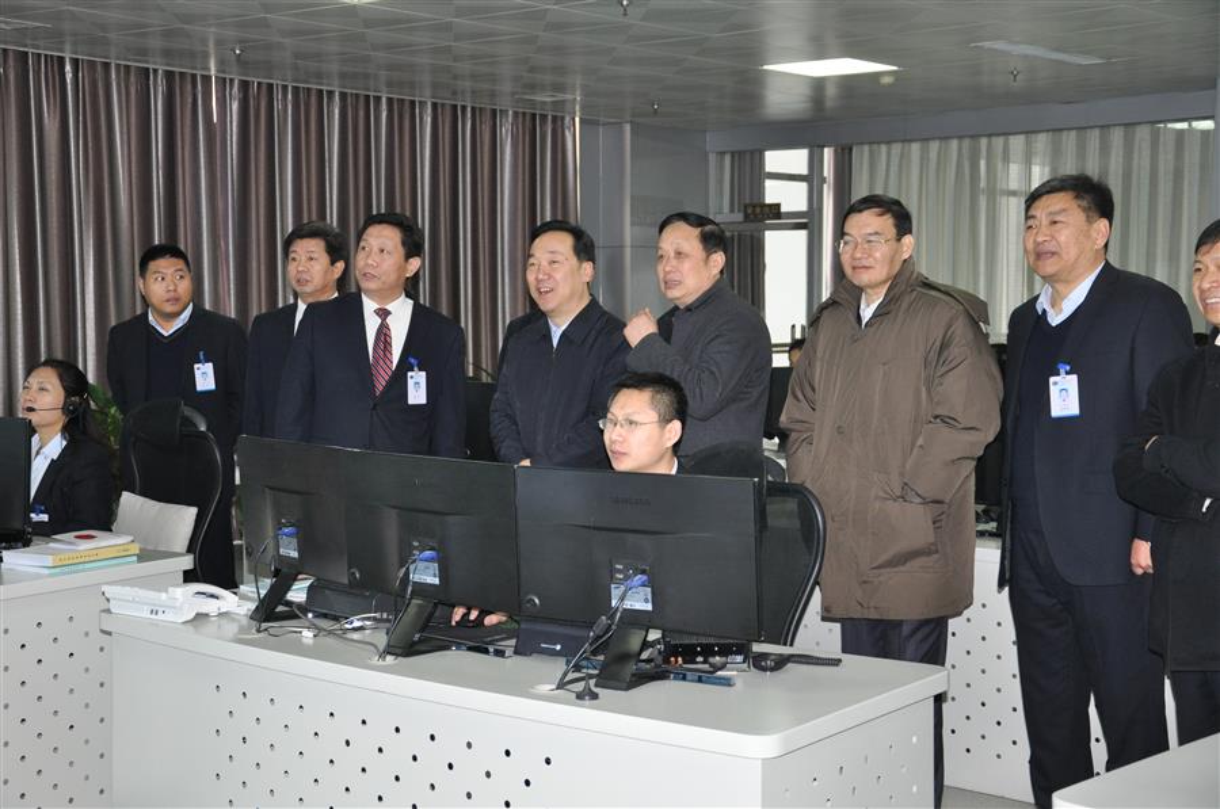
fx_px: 1776
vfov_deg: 25.7
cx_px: 610
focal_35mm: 52
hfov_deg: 37.9
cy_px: 404
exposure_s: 1/60
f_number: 4.5
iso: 800
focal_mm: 35
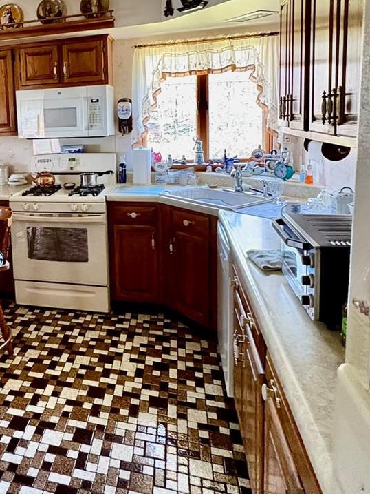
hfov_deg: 43.0
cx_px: 39
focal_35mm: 30
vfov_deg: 58.6
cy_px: 166
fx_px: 427
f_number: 2.2
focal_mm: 2.22
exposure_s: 1/60
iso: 640
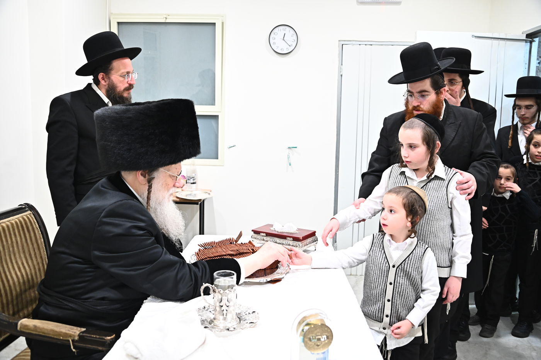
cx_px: 270
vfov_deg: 41.1
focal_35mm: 32
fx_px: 481
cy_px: 180
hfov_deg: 58.7
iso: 3200
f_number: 4
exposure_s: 1/160
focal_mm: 32
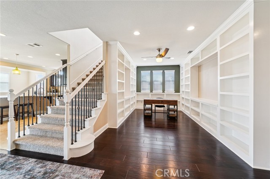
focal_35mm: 13
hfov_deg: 108.4
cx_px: 135
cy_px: 90
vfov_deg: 85.4
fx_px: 97
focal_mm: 13
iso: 400
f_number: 9
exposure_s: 1/13
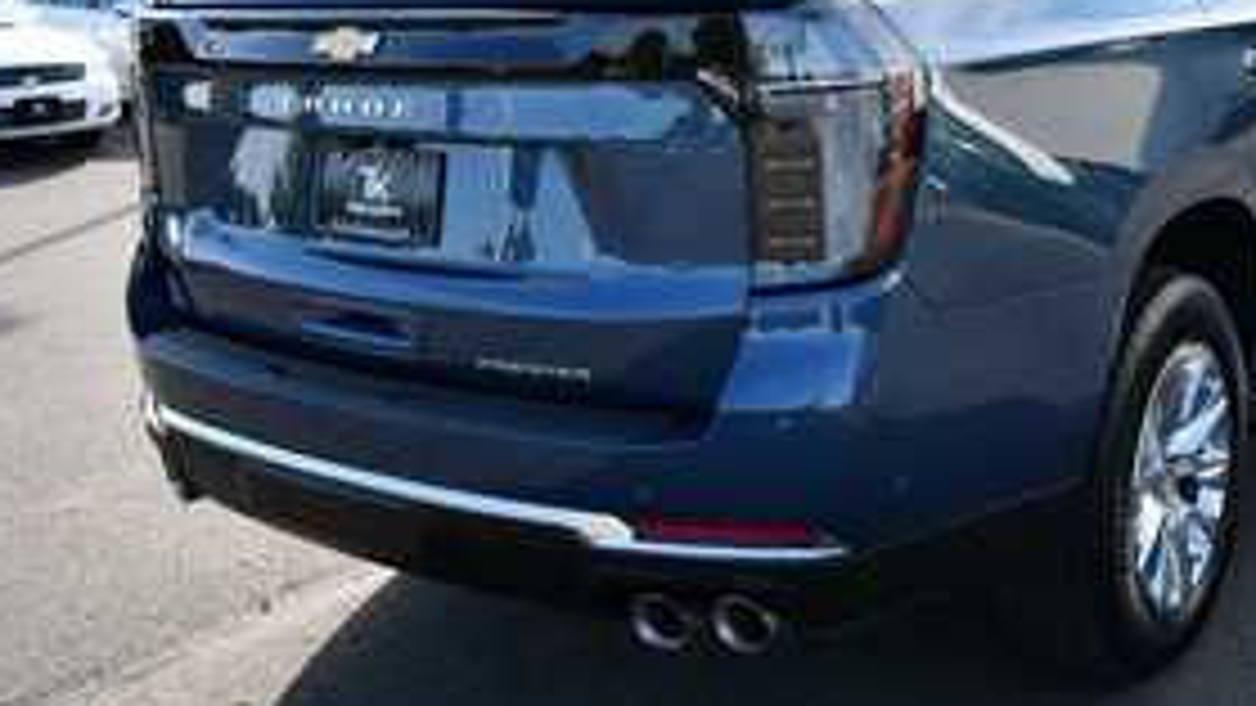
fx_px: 1499
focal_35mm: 45
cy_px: 214
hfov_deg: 44.8
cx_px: 842
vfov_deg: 26.3
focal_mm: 20
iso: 220
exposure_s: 1/250
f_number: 5.6
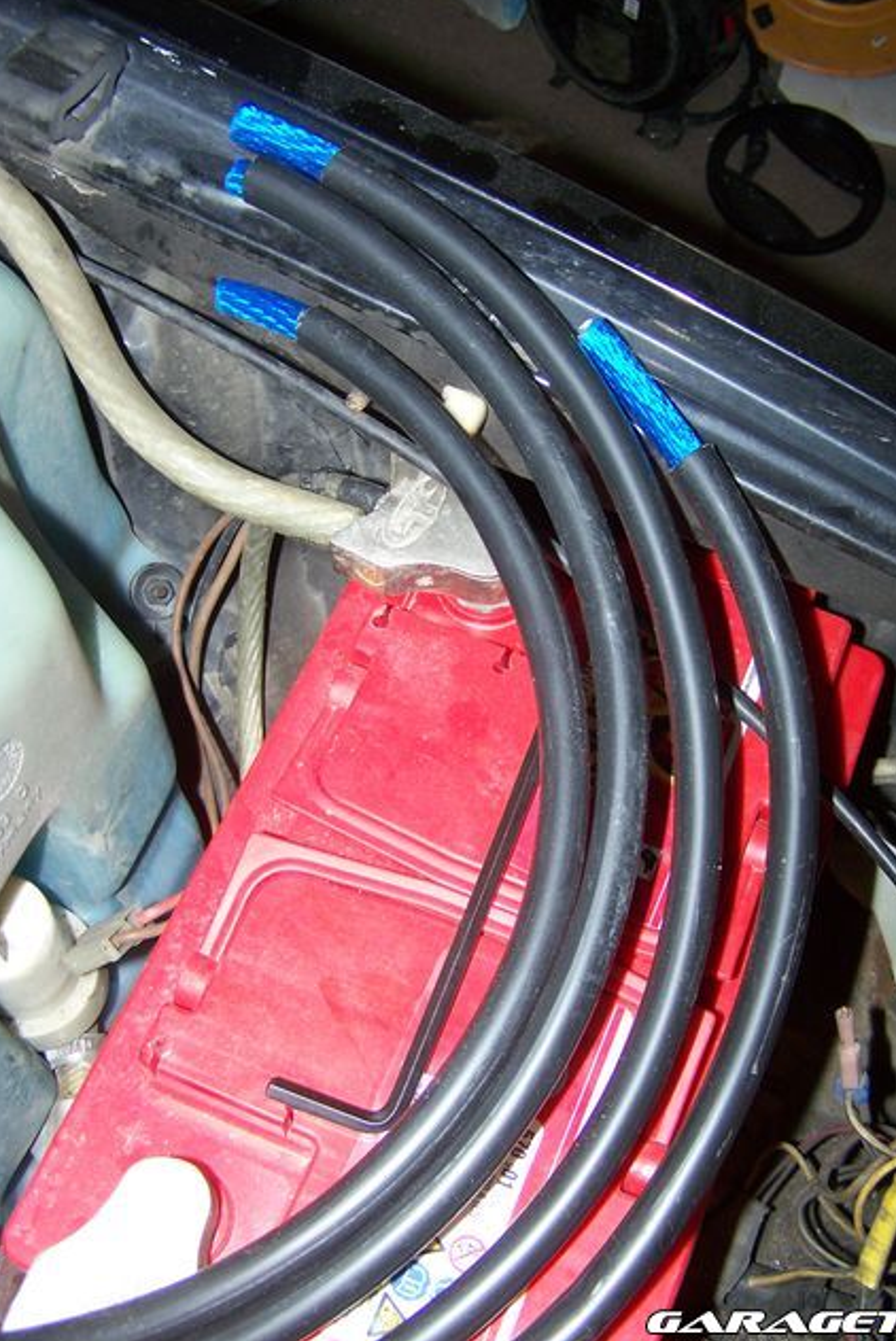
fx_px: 1492
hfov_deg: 33.4
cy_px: 664
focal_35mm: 40
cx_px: 501
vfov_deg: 48.4
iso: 80
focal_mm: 6.3
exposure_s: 1/60
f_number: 2.8
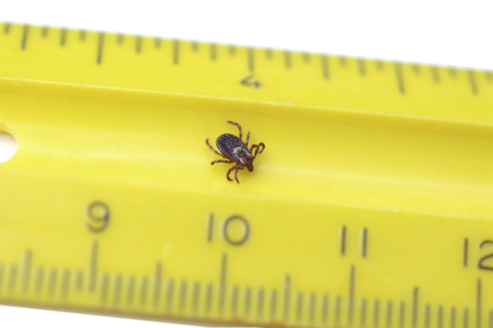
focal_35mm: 90
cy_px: 164
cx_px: 246
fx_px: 1231
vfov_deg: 15.2
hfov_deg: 22.6
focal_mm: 60
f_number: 7.1
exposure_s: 1/320
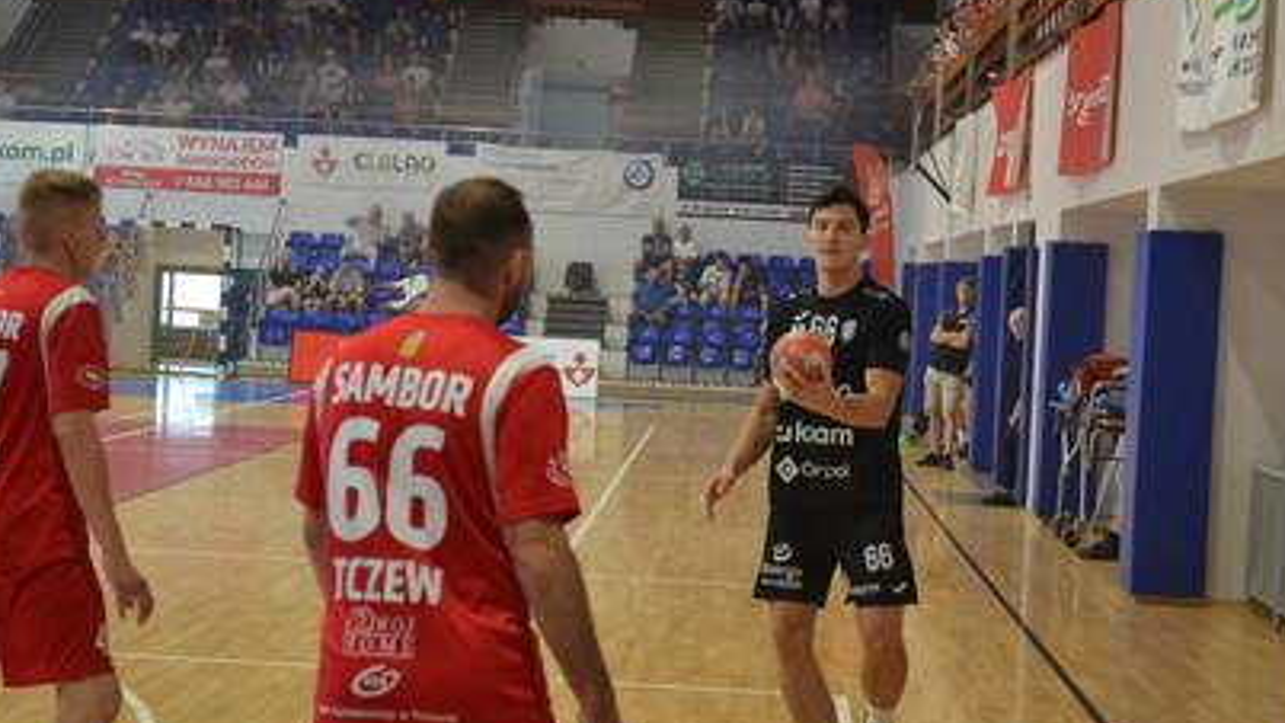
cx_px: 665
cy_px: 304
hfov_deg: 23.3
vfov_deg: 13.2
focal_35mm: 92
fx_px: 3119
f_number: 5.6
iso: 3200
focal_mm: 55
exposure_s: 1/160
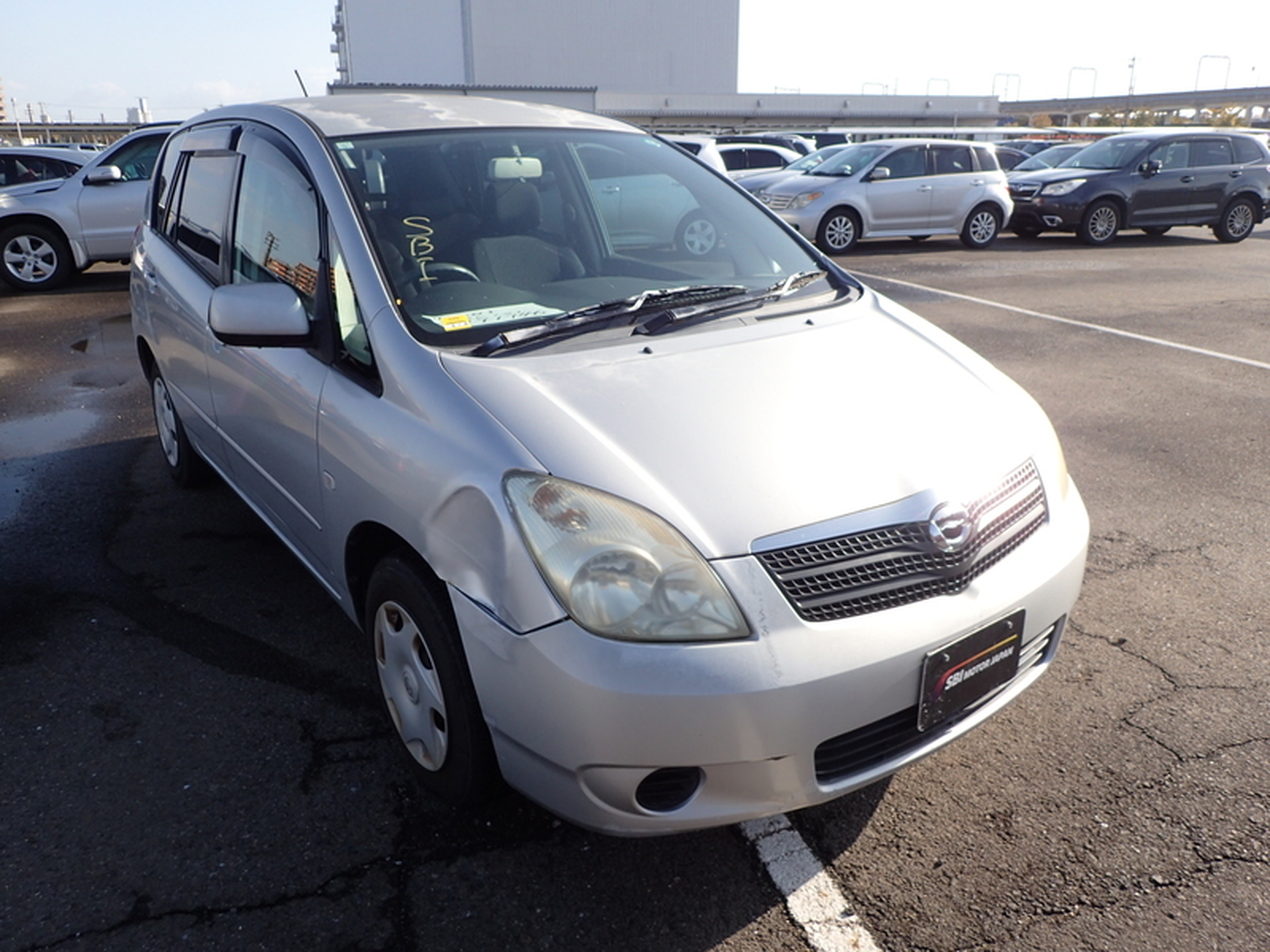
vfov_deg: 54.9
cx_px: 635
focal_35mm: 25
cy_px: 476
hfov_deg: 69.4
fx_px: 917
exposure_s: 1/800
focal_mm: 4.5
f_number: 2.8
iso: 100
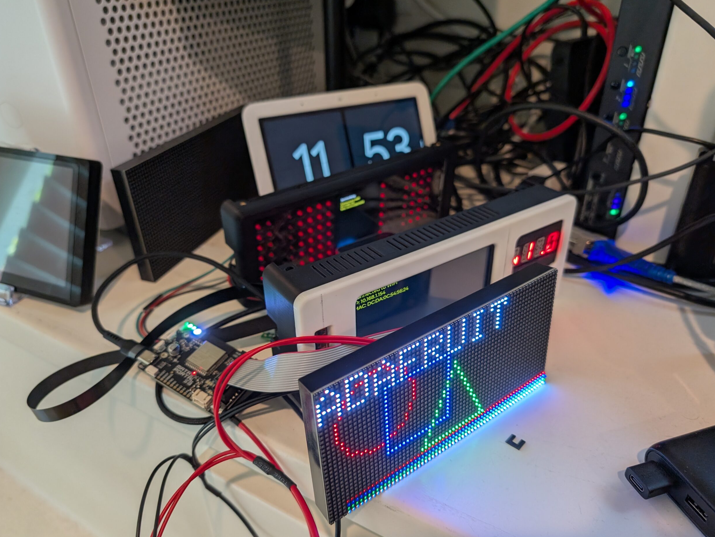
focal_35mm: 25
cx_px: 364
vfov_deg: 54.9
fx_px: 516
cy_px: 274
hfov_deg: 69.4
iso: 243
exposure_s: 1/200
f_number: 1.68
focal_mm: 6.9
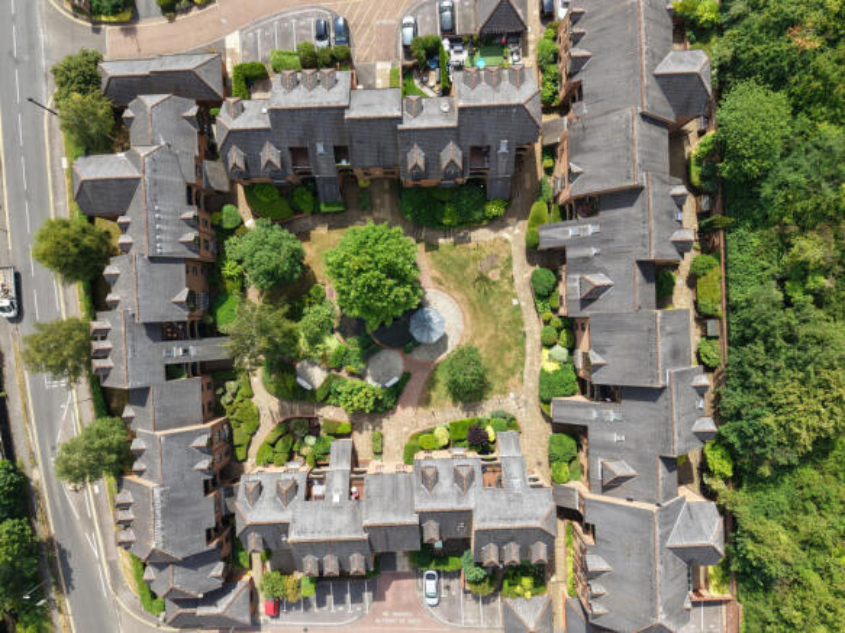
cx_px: 422
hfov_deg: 71.6
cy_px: 316
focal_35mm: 24
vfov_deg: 56.8
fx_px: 586
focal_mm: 8.67
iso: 100
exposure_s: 1/1500
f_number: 1.8
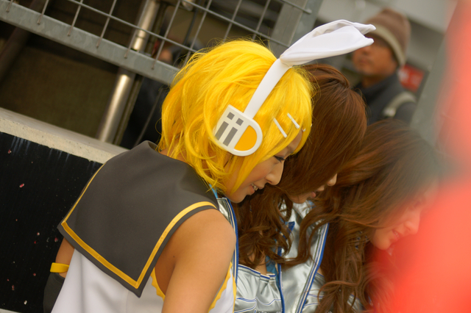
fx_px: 1961
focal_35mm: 150
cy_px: 156
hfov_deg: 13.7
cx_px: 236
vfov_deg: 9.1
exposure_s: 1/125
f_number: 5.6
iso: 200
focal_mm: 100
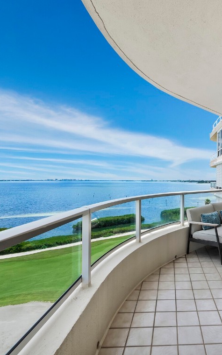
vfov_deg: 85.1
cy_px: 179
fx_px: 194
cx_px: 177
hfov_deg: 55.6
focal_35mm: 20
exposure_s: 1/160
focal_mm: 7
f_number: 11
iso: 400
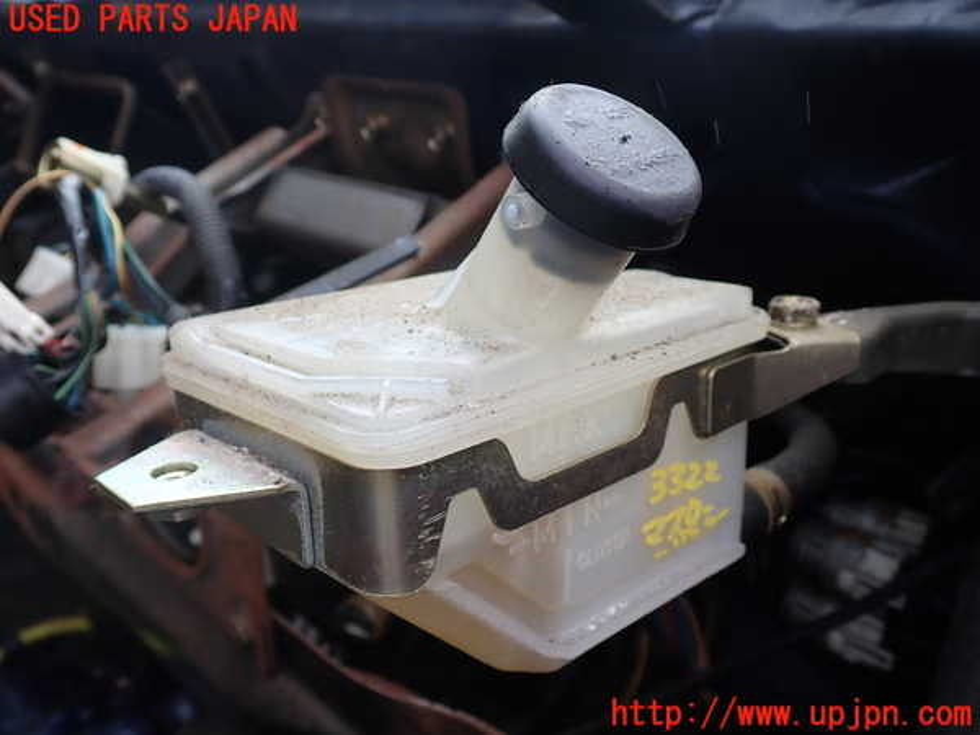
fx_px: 849
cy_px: 368
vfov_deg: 46.8
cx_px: 490
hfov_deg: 60.0
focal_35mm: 30
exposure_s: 1/250
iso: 100
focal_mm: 5.4
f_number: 3.2
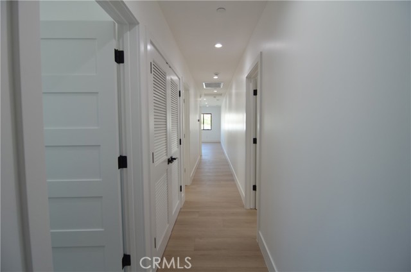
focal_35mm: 16
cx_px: 206
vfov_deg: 71.8
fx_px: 188
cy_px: 136
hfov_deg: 95.1
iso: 400
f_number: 4.5
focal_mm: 11
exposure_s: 1/80
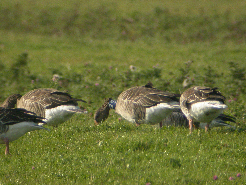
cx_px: 123
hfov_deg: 12.8
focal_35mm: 154
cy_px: 92
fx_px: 1094
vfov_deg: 9.6
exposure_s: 1/443
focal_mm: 32
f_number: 7.3
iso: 200
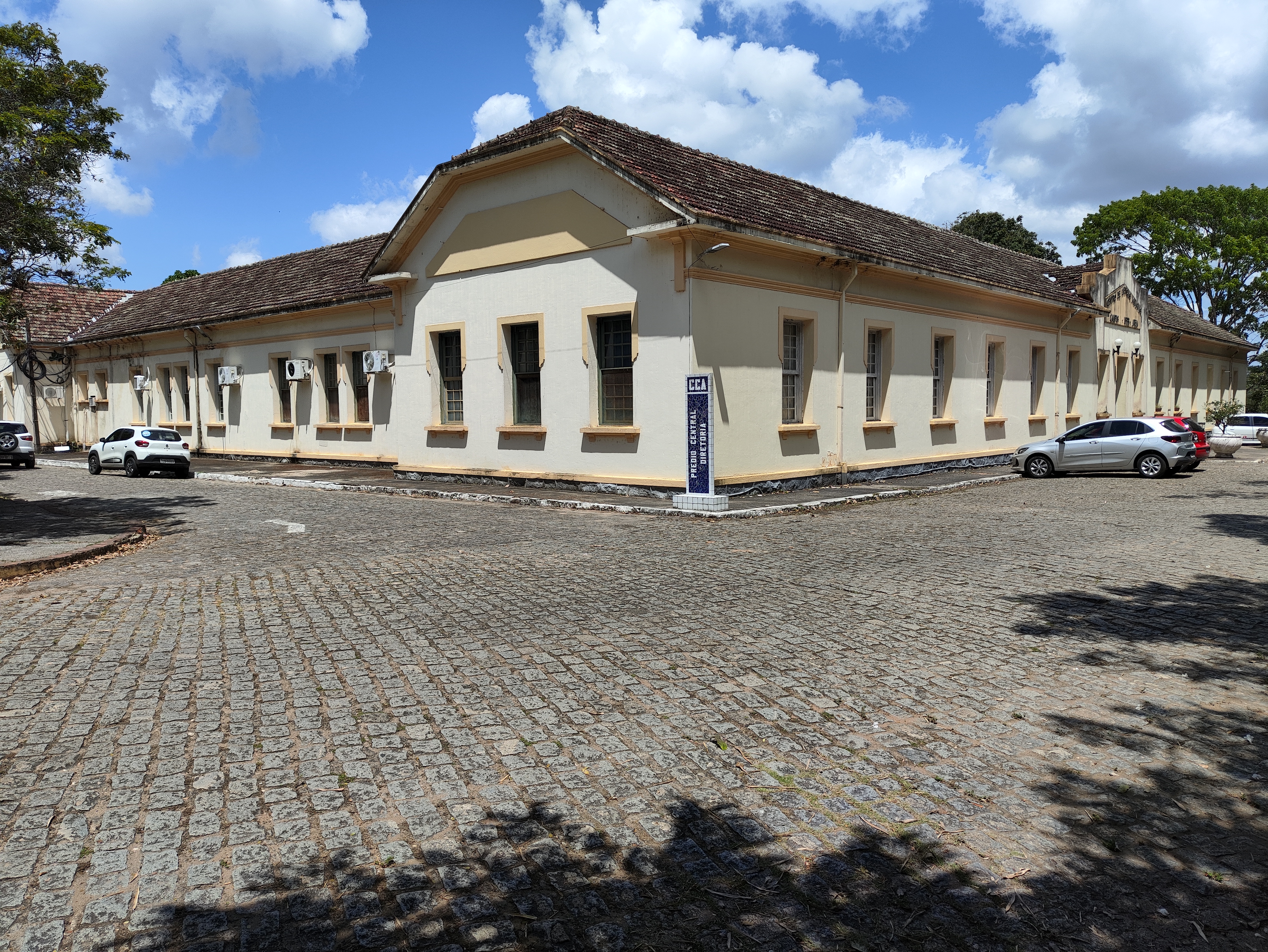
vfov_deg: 56.9
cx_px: 634
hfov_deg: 71.6
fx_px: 879
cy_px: 476
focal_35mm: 24
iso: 50
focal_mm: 4.68
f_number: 1.8
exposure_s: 1/2247
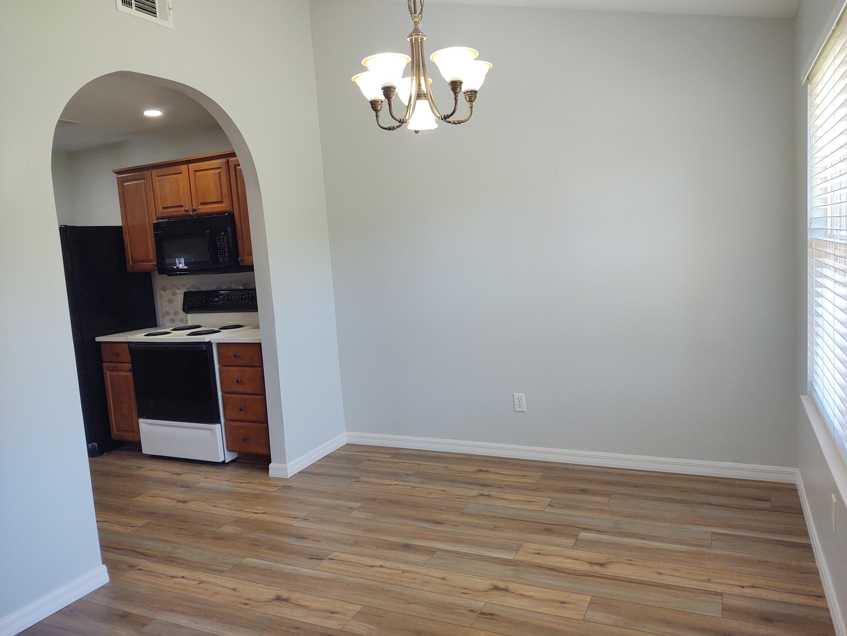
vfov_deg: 51.4
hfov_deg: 65.3
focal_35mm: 27
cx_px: 424
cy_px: 318
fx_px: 661
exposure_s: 1/120
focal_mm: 4.75
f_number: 1.7
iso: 145
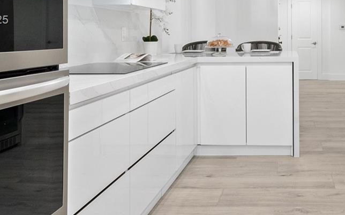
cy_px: 21
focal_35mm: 38
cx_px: 266
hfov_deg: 49.2
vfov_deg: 31.9
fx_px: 357
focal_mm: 10
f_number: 8
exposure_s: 1/15
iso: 1000
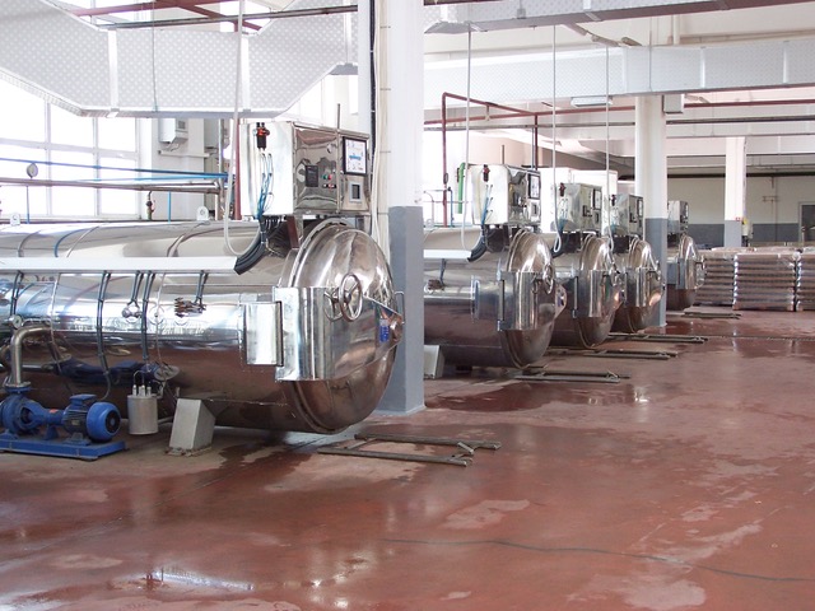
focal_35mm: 51
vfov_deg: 28.6
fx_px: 1201
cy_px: 306
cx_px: 408
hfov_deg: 37.5
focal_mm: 8.5
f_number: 3.2
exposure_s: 1/30
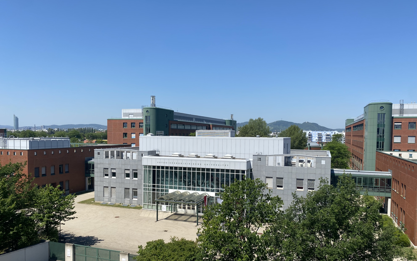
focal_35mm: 28
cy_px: 151
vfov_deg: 44.4
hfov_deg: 66.5
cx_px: 208
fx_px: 318
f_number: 1.8
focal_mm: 4.25
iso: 32
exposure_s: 1/3401
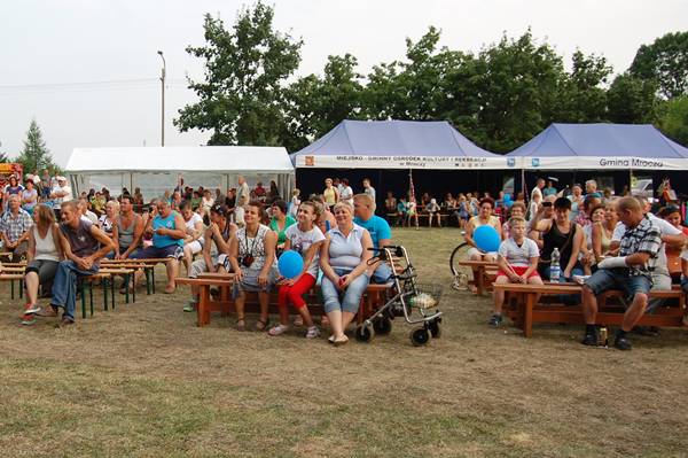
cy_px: 229
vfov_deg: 47.9
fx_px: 516
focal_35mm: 27
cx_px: 344
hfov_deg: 67.4
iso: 200
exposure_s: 1/160
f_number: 6.3
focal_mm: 18
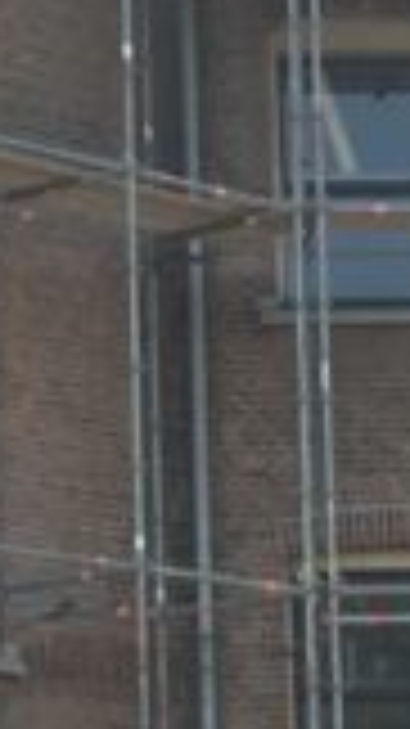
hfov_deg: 4.8
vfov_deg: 8.6
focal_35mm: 250
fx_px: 4837
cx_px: 405
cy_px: 554
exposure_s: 1/199
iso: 25
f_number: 2.2
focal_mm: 4.15
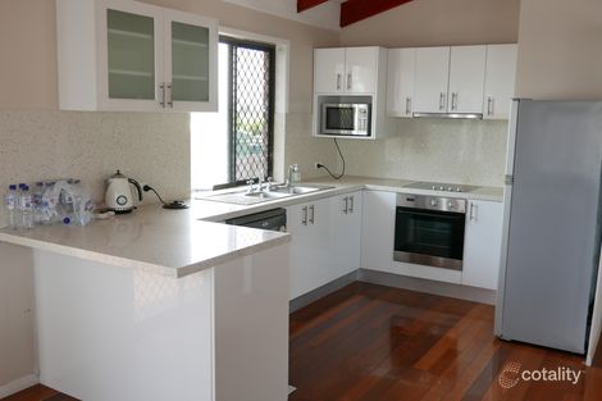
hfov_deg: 54.5
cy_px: 200
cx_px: 301
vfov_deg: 37.8
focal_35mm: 35
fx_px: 585
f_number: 2.3
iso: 200
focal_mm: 15.9
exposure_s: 1/125
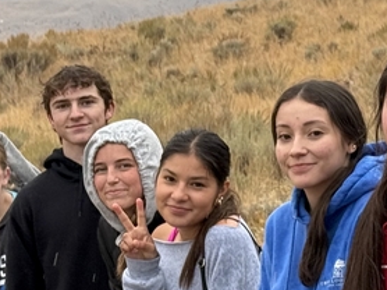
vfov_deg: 8.4
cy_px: 121
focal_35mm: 177
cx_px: 369
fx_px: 1977
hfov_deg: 11.1
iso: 64
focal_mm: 6.76
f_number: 1.78
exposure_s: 1/513
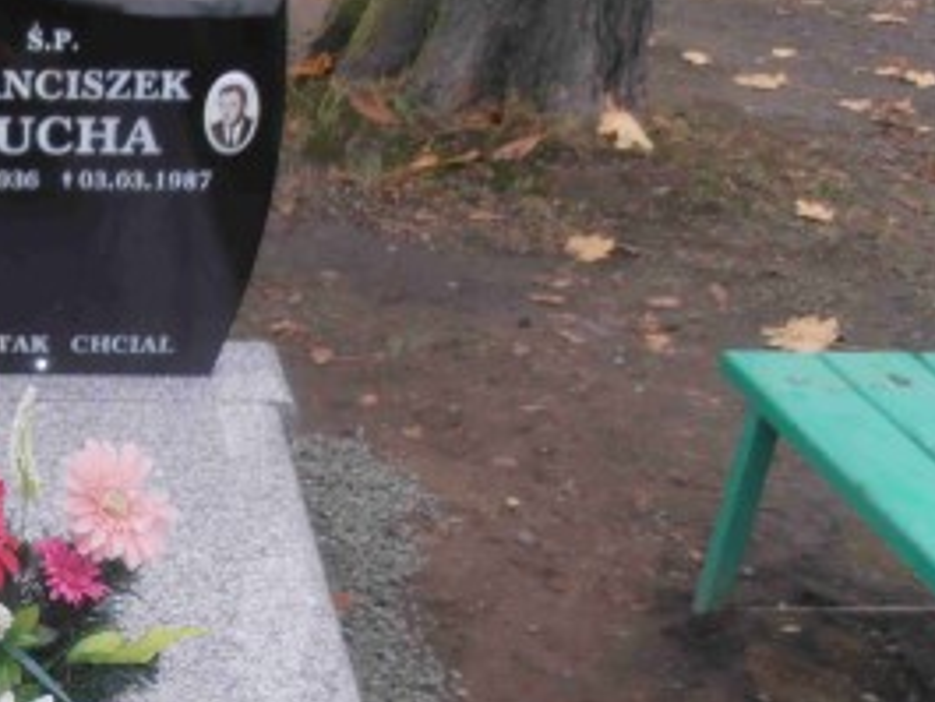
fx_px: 1567
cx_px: 11
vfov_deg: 24.4
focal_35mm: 58
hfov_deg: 30.9
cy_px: 649
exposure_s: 1/30
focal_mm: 4.2
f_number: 3
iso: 80
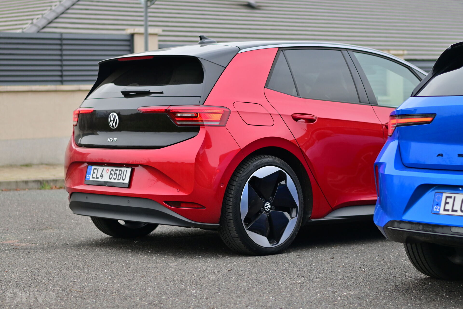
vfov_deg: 18.2
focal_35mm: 75
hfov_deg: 27.0
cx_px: 232
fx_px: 965
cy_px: 154
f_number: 2
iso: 250
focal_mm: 50
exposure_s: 1/2000
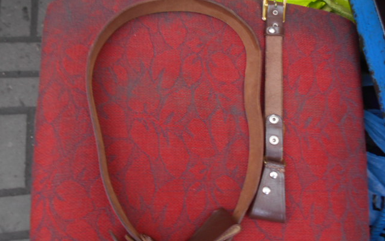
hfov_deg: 59.7
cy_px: 115
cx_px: 192
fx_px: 336
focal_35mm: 32
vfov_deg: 39.4
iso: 160
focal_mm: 5.1
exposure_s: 1/30
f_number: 3.4
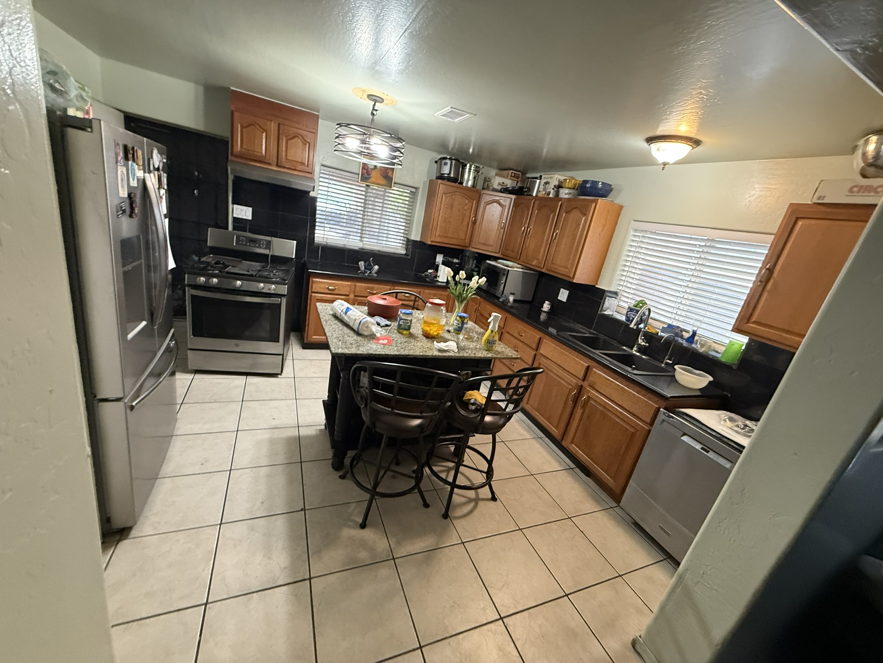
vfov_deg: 85.7
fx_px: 357
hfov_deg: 102.1
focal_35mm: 14
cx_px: 442
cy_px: 332
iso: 500
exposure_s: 1/60
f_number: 2.2
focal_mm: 2.22
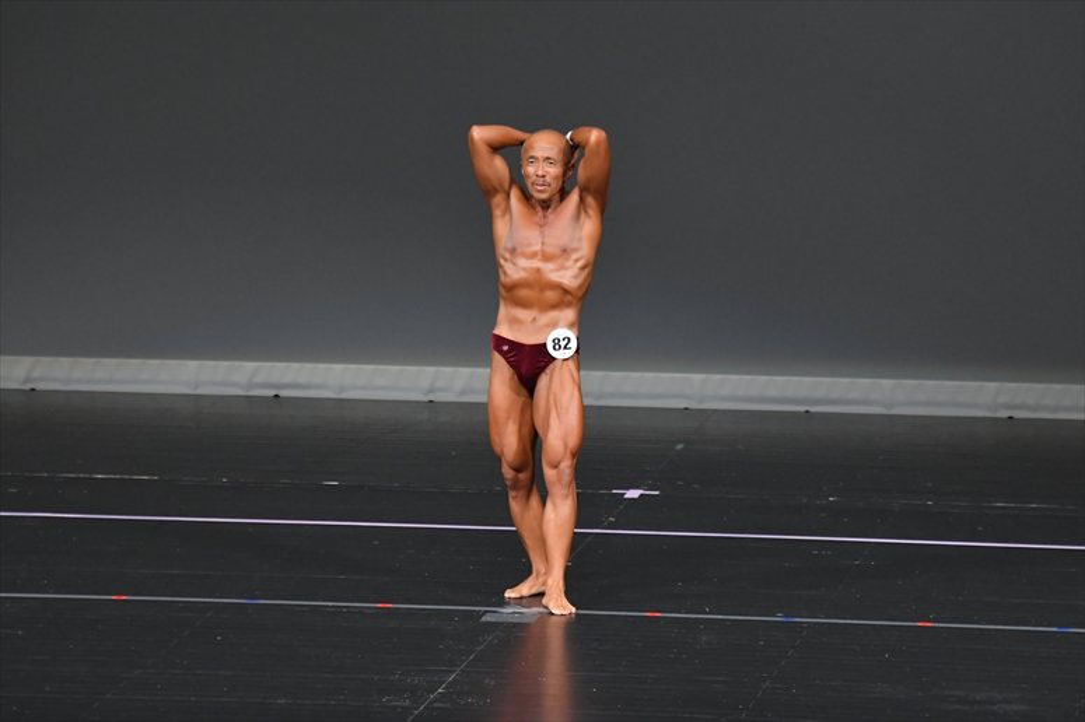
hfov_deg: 6.9
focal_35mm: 300
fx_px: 9037
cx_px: 542
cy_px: 361
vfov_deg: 4.6
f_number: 5.6
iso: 4000
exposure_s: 1/400
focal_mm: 200
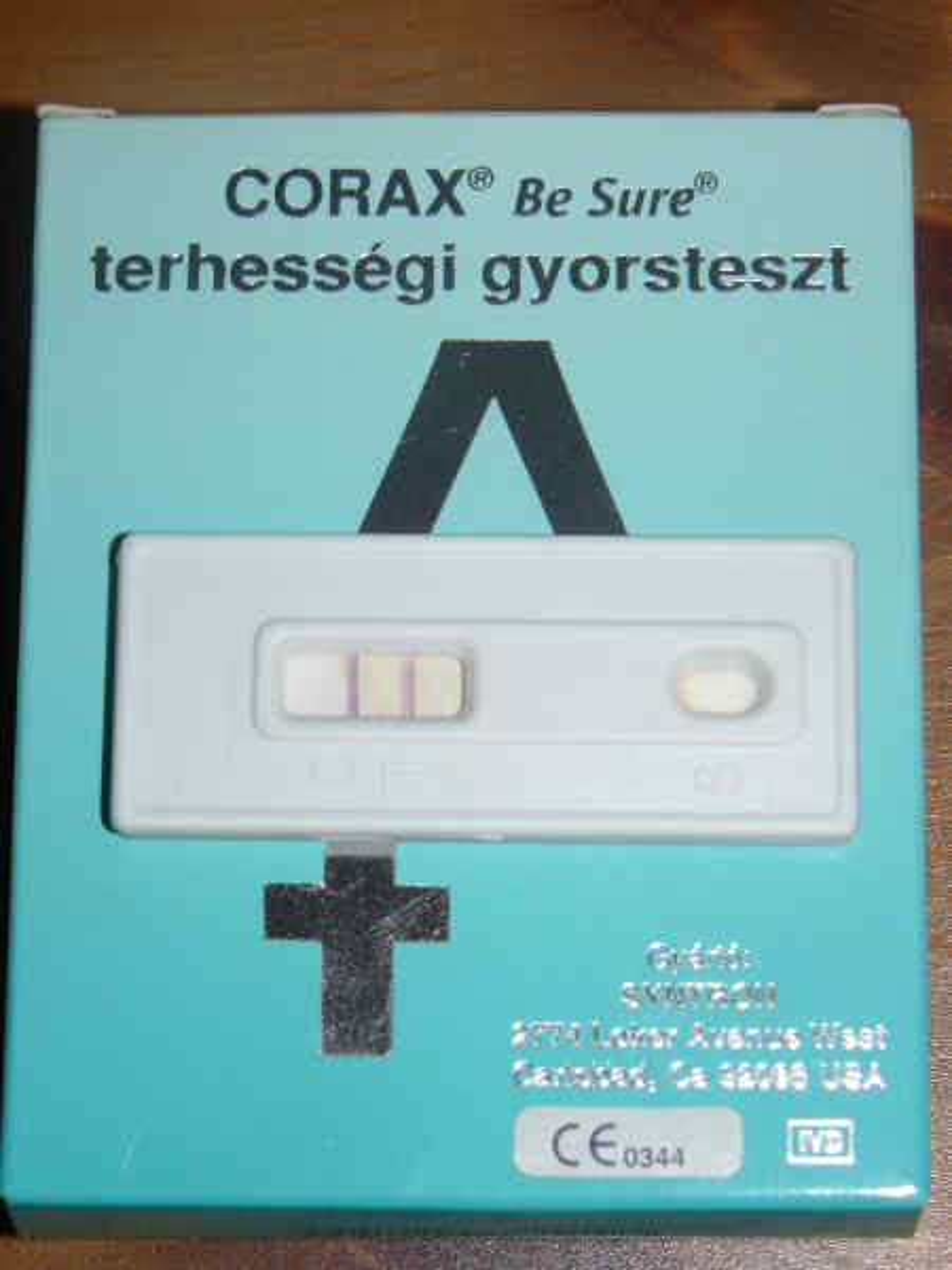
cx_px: 476
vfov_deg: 18.0
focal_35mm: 109
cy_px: 635
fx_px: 3997
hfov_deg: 13.6
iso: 100
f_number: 3.2
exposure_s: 1/30
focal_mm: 18.2
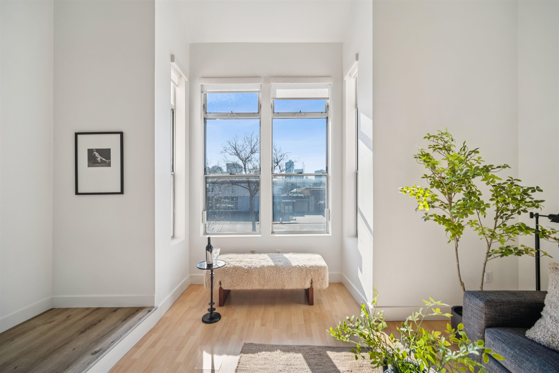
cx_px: 280
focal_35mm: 14
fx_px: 217
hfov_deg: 104.3
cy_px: 186
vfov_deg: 81.2
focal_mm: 9
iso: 125
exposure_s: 1/30
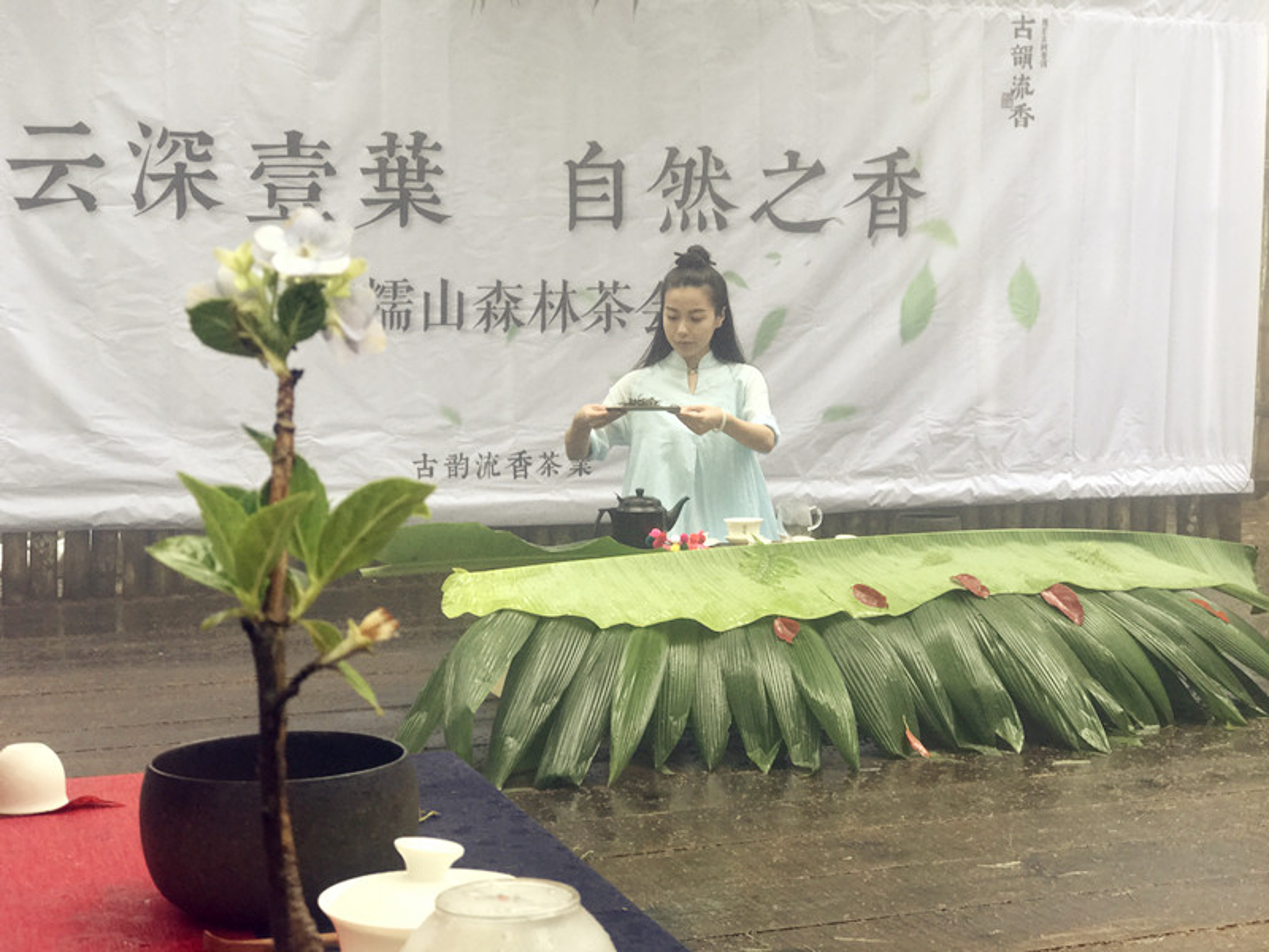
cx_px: 634
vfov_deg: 25.7
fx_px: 2090
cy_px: 476
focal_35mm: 57
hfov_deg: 33.8
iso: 64
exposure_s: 1/50
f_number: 2.8
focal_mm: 6.6
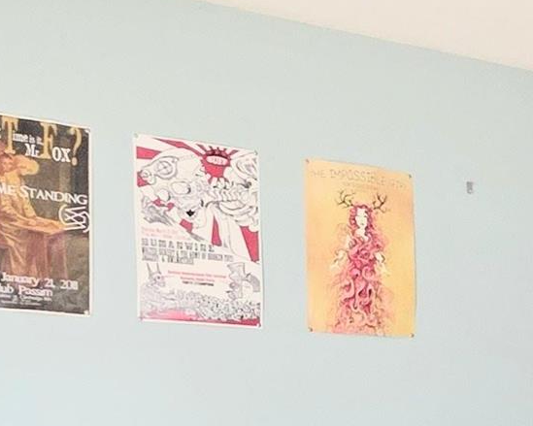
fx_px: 1120
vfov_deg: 20.1
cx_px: 704
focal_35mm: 71
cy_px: 519
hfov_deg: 23.5
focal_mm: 2.2
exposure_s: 1/240
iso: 500
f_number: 1.9
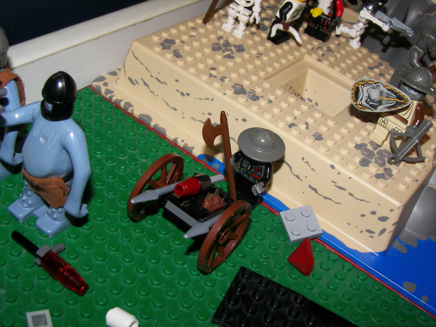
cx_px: 218
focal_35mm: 50
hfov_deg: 38.2
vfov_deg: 29.1
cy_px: 164
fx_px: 630
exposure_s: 1/30
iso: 100
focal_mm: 8.3
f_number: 2.8
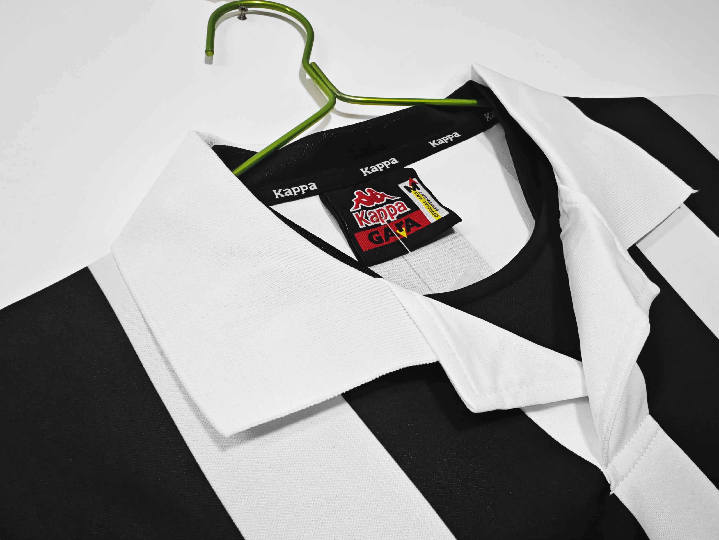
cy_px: 270
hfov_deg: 73.9
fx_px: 478
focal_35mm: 23
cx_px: 360
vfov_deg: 58.9
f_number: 2.2
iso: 128
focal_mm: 2.59
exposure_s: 1/50
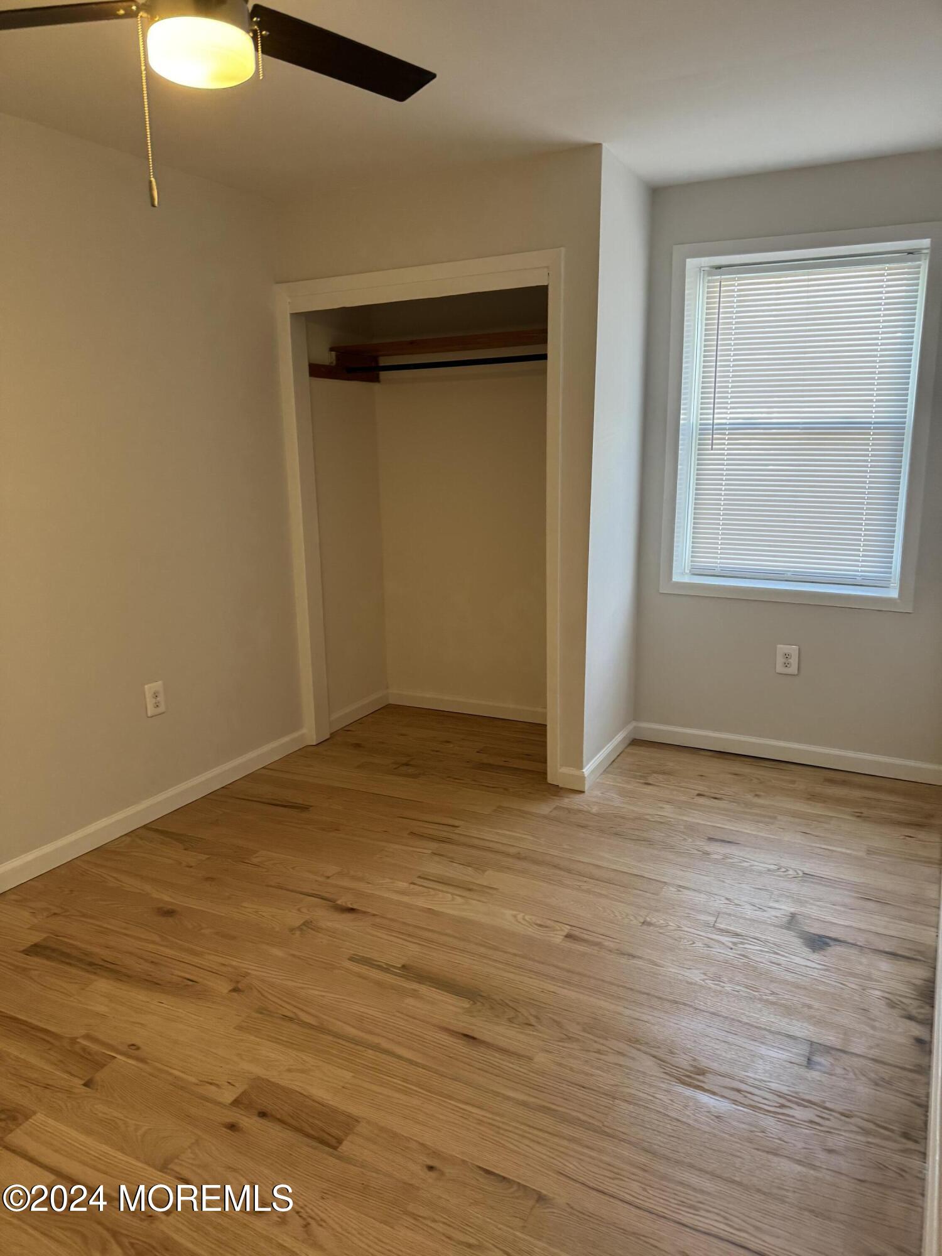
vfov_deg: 71.6
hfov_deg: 56.8
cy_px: 628
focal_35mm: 24
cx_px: 471
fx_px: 871
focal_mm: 6.76
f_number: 1.78
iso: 200
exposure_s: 1/60
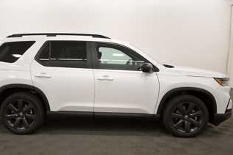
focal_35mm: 34
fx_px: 220
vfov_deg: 38.9
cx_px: 100
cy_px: 82
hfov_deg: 55.6
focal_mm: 18
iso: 720
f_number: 5.3
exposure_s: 1/250
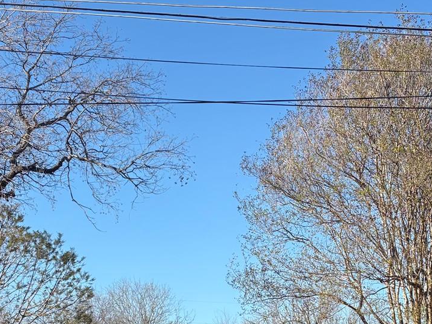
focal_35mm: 74
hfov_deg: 26.2
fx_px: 924
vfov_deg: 19.7
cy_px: 268
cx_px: 275
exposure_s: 1/1751
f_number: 1.6
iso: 50
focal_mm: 5.96
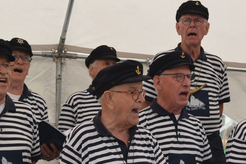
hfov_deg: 21.0
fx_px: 663
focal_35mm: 97
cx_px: 148
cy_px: 176
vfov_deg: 13.8
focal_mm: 28
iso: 280
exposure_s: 1/125
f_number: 5.6
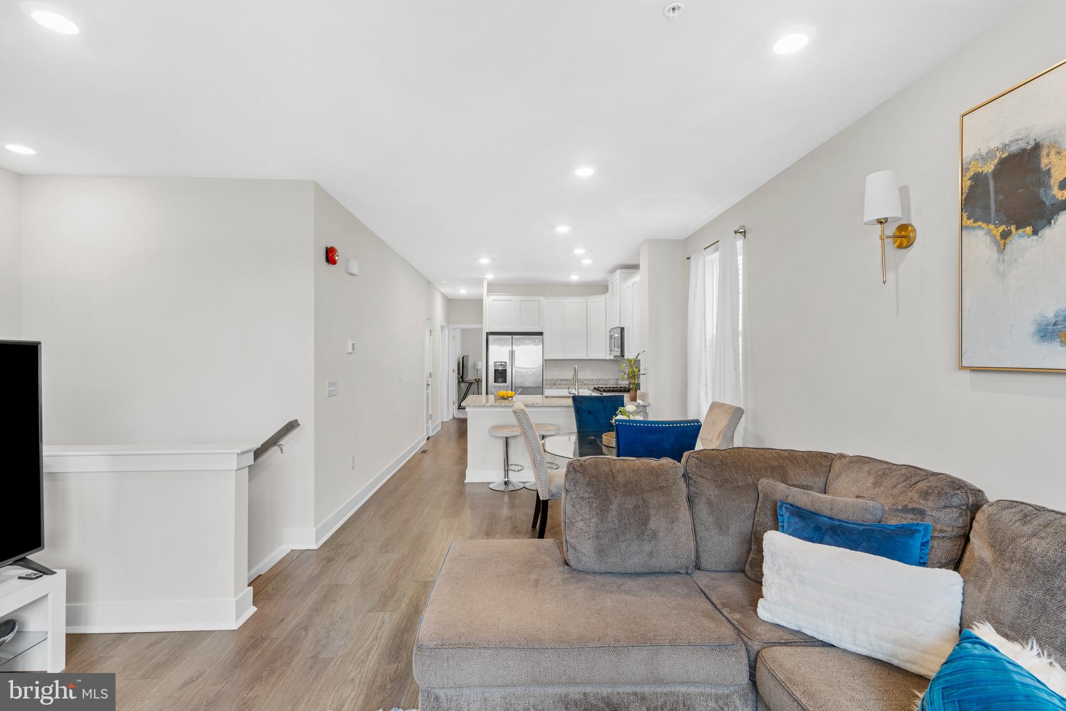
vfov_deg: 73.7
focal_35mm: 16
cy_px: 356
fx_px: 474
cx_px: 533
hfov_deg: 96.7
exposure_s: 1/2
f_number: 10
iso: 250
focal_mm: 16
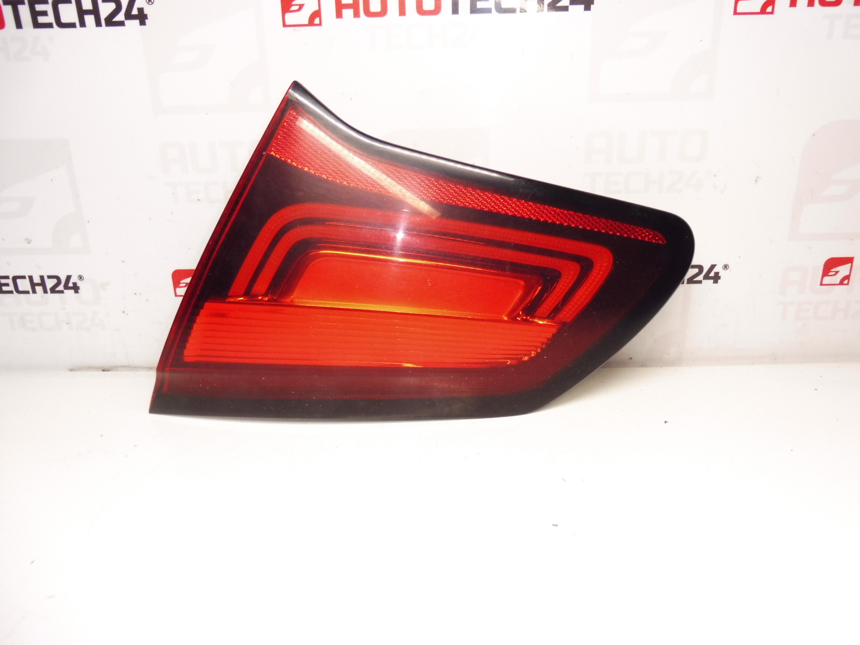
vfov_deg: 56.8
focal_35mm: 24
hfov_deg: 71.6
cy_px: 322
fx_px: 596
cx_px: 430
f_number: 3.5
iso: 200
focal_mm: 4.3
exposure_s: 1/80
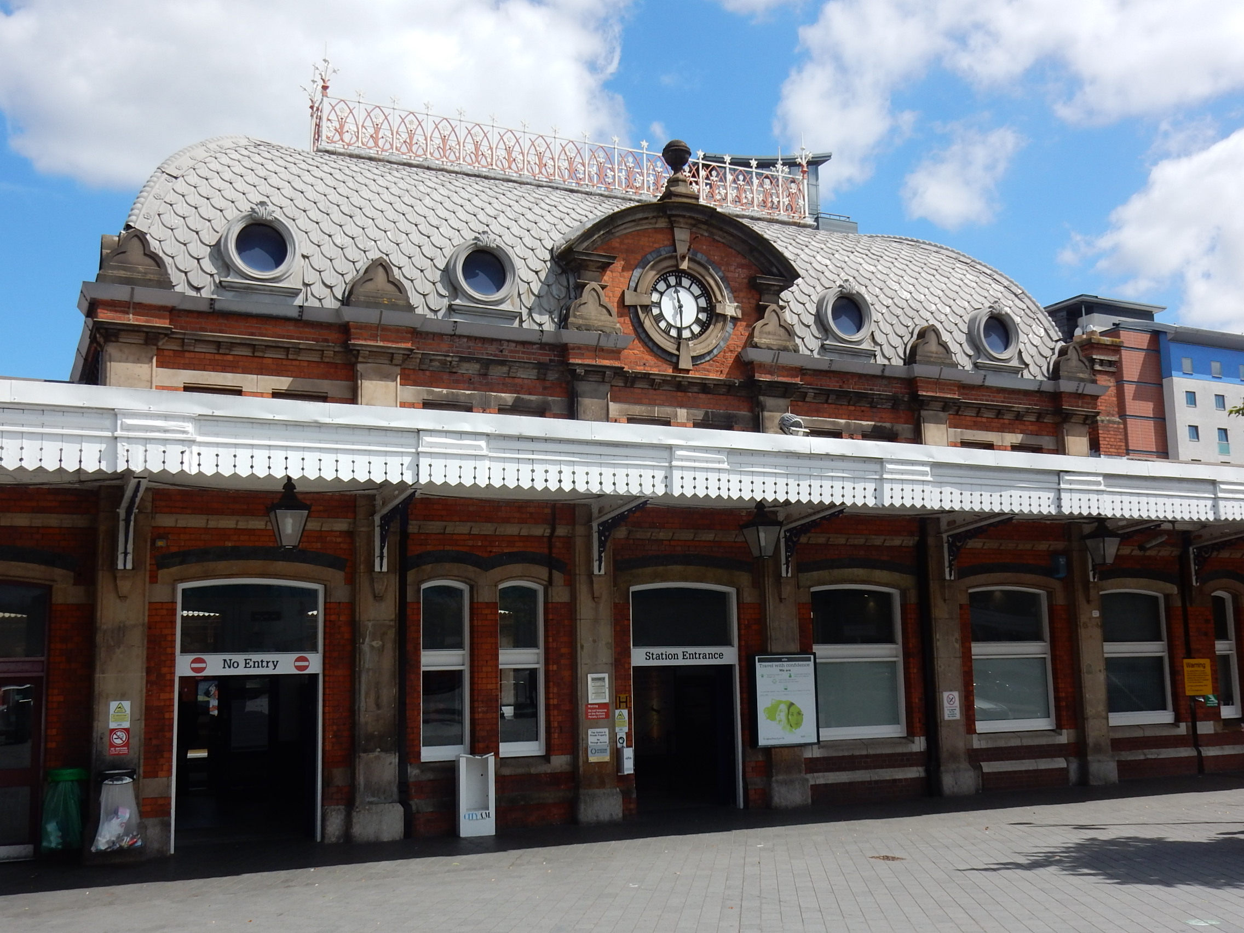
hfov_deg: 51.4
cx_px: 622
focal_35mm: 36
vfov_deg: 39.7
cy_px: 466
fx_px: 1294
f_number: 4
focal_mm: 6.4
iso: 125
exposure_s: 1/1000
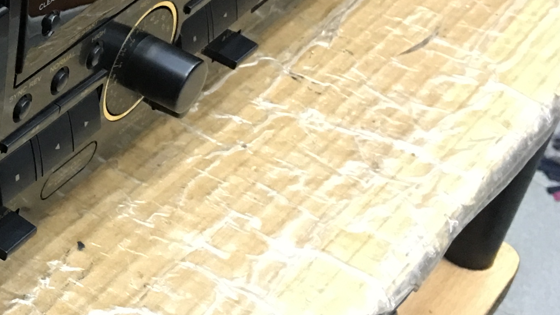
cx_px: -200
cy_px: 50
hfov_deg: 20.6
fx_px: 1381
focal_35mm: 93
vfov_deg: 12.9
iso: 80
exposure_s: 1/10
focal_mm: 4.15
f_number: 2.2
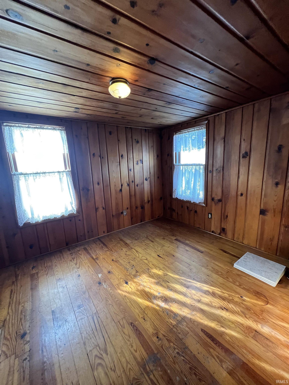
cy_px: 192
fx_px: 145
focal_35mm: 13
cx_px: 144
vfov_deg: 106.2
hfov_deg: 89.9
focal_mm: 1.57
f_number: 1.8
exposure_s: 1/60
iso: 500
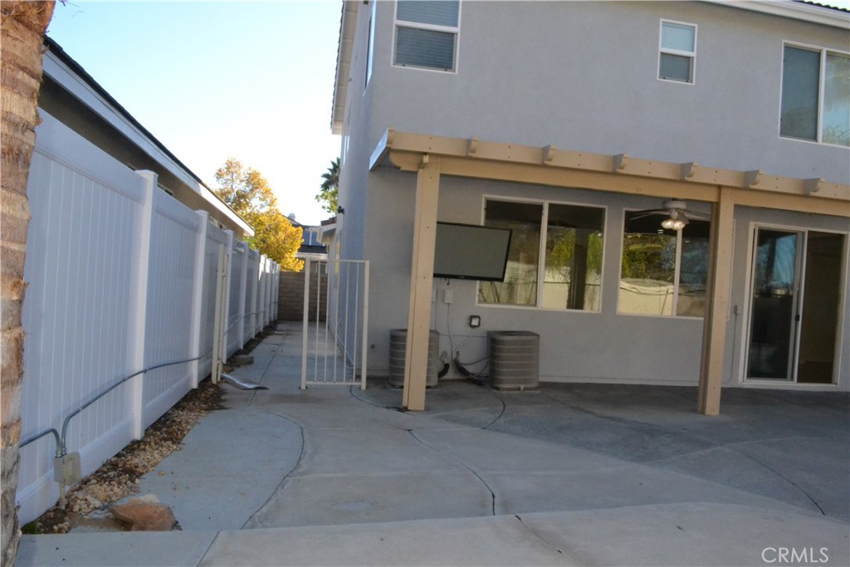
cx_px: 425
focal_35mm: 27
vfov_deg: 47.9
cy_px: 284
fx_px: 638
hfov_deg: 67.4
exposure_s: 1/200
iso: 3200
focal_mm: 18
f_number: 22
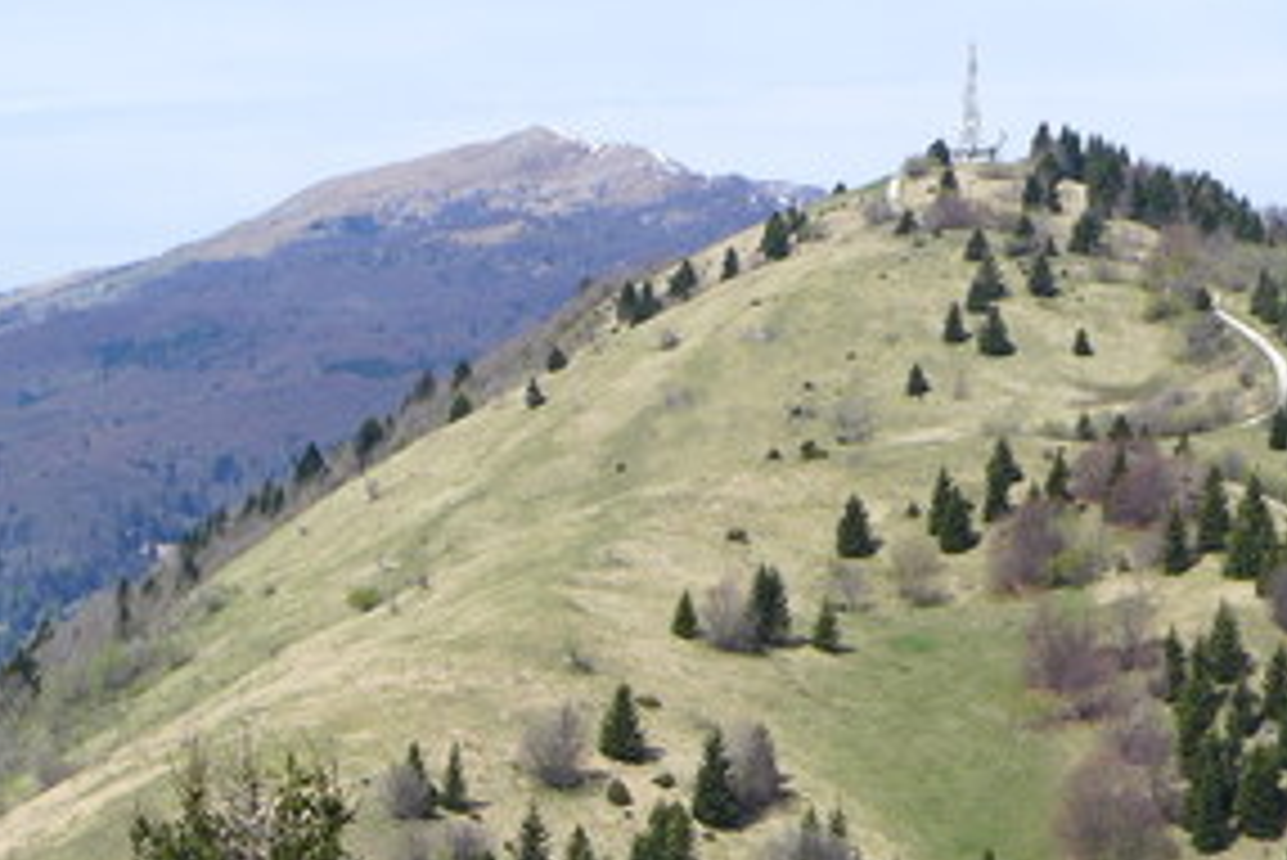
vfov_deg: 11.4
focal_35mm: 118
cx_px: 52
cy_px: 982
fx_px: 4220
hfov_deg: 17.0
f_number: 2.8
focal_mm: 9.2
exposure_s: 1/1600
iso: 80
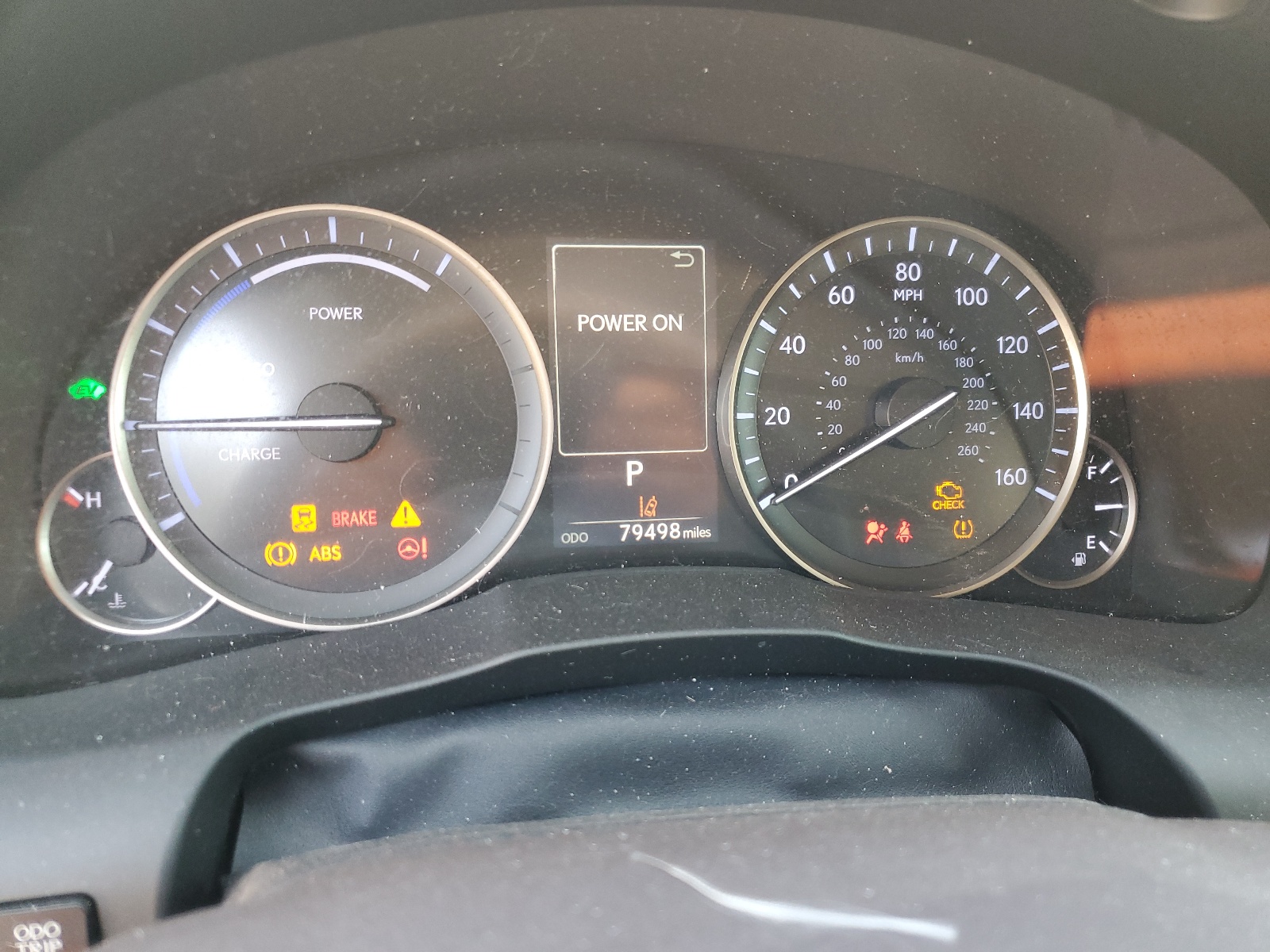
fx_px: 954
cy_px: 476
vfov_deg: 53.1
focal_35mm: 26
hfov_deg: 67.3
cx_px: 635
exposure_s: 1/60.2
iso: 128
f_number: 1.5
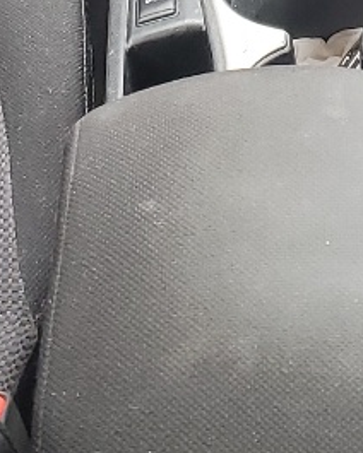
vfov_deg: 12.1
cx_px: 187
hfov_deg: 10.1
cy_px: -193
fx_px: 2055
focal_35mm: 153
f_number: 1.5
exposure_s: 1/60.2
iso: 64
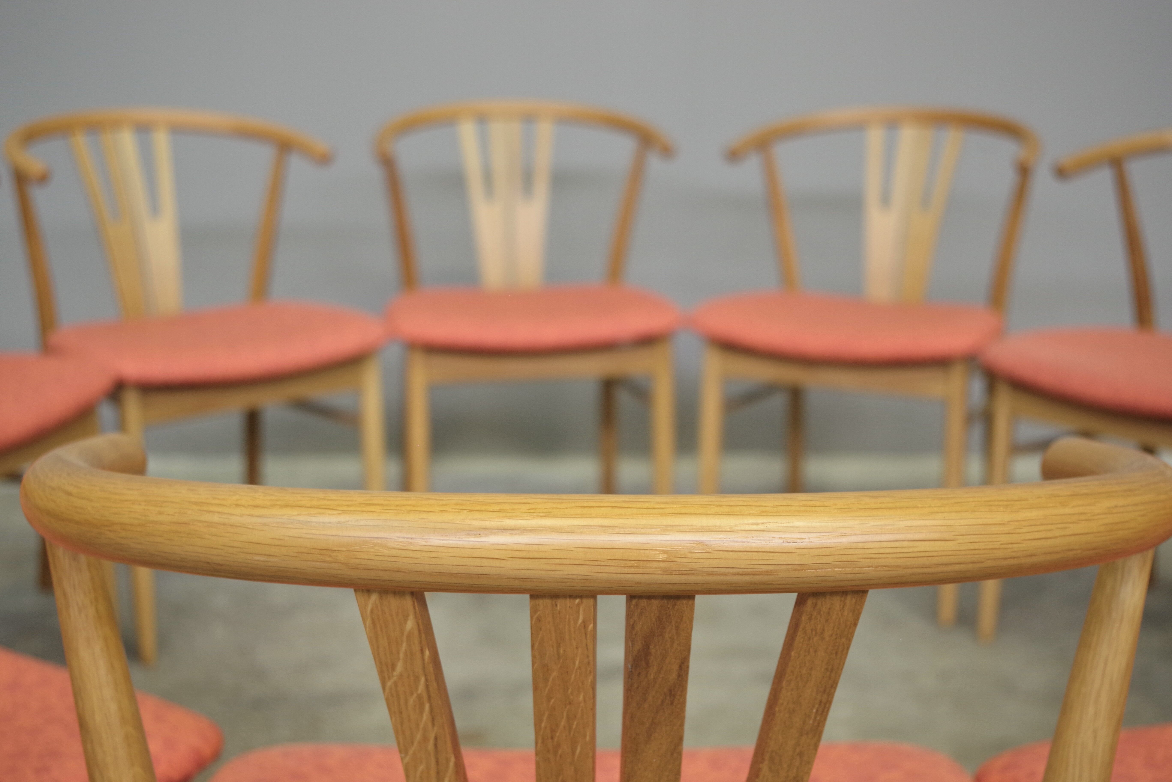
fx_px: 1562
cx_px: 608
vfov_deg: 28.1
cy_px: 399
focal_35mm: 48
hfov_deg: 41.1
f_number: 4
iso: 800
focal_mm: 30.63
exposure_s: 1/13
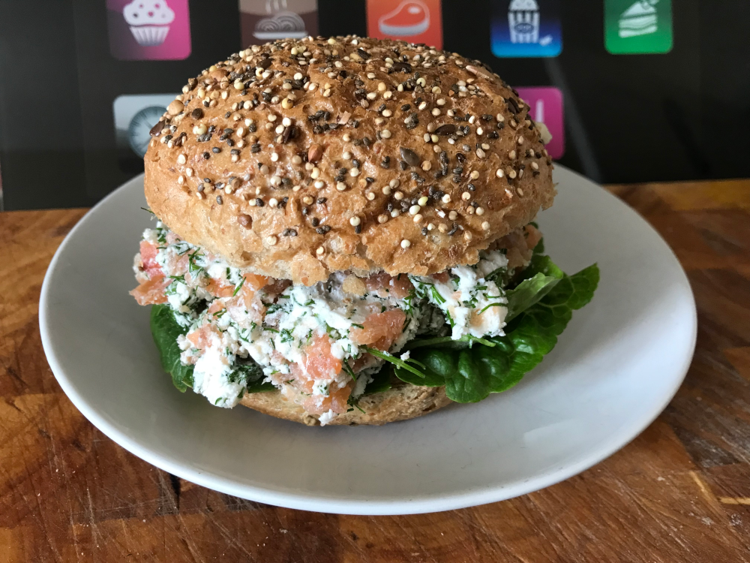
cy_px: 282
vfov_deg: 49.7
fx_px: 607
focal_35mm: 28
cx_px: 375
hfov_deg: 63.4
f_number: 1.8
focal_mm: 3.99
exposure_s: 1/17
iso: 40
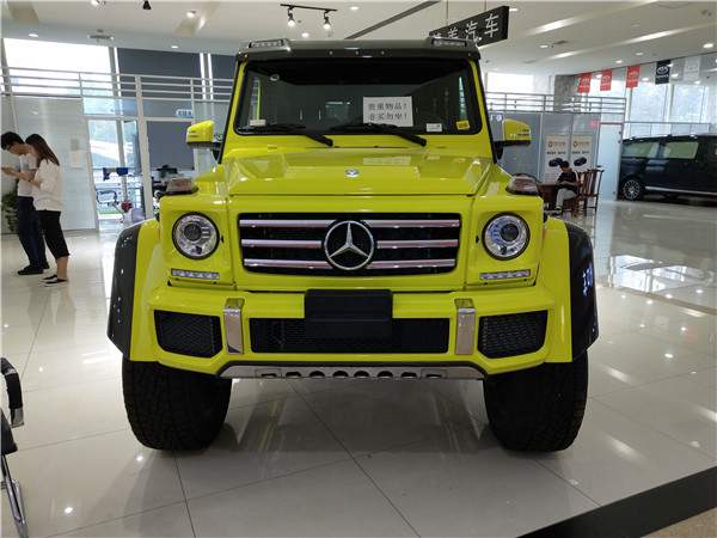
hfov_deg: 60.0
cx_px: 358
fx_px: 621
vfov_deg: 46.8
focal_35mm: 30
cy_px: 269
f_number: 1.8
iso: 169
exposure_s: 1/50
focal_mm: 3.95
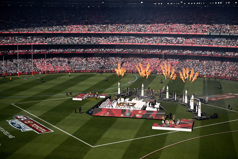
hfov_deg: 34.5
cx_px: 119
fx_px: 383
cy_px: 80
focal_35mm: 58
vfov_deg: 23.4
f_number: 4
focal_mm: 58
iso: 250
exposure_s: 1/4000
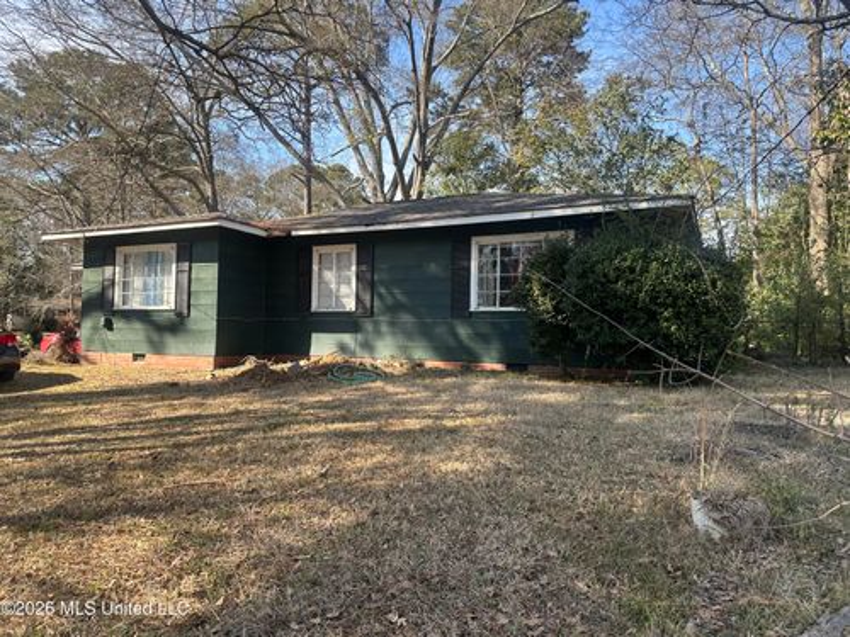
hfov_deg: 71.6
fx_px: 589
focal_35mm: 24
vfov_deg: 56.8
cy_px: 318
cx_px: 425
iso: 80
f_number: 1.78
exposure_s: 1/910
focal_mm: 6.86
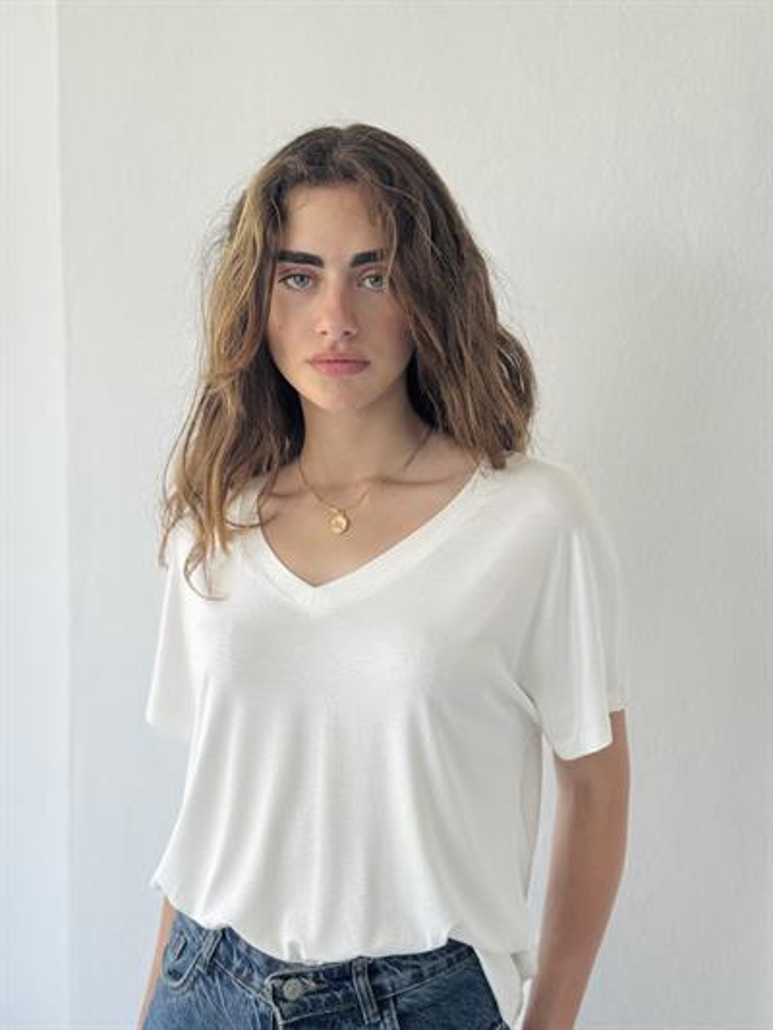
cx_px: 386
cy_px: 515
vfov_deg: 39.6
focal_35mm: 48
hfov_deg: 30.3
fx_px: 1429
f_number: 1.78
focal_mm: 6.76
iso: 64
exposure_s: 1/170
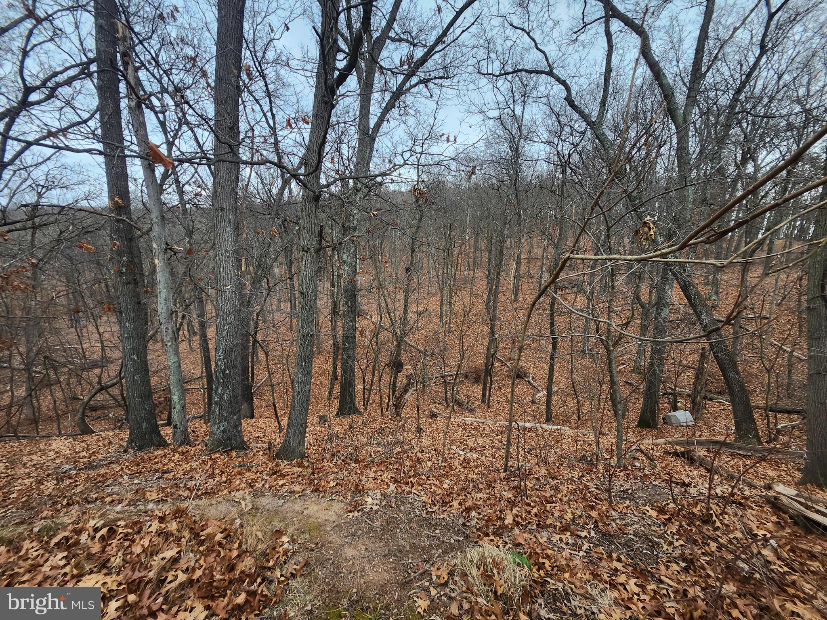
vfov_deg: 89.9
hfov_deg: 106.2
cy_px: 310
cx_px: 414
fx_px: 311
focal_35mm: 13
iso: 64
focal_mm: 1.74
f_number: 2.2
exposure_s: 1/60
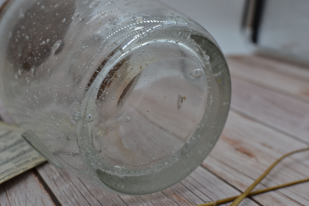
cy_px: 103
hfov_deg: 37.9
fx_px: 451
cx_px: 154
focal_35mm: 52
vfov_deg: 25.8
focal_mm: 35
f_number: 5.6
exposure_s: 1/125
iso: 125
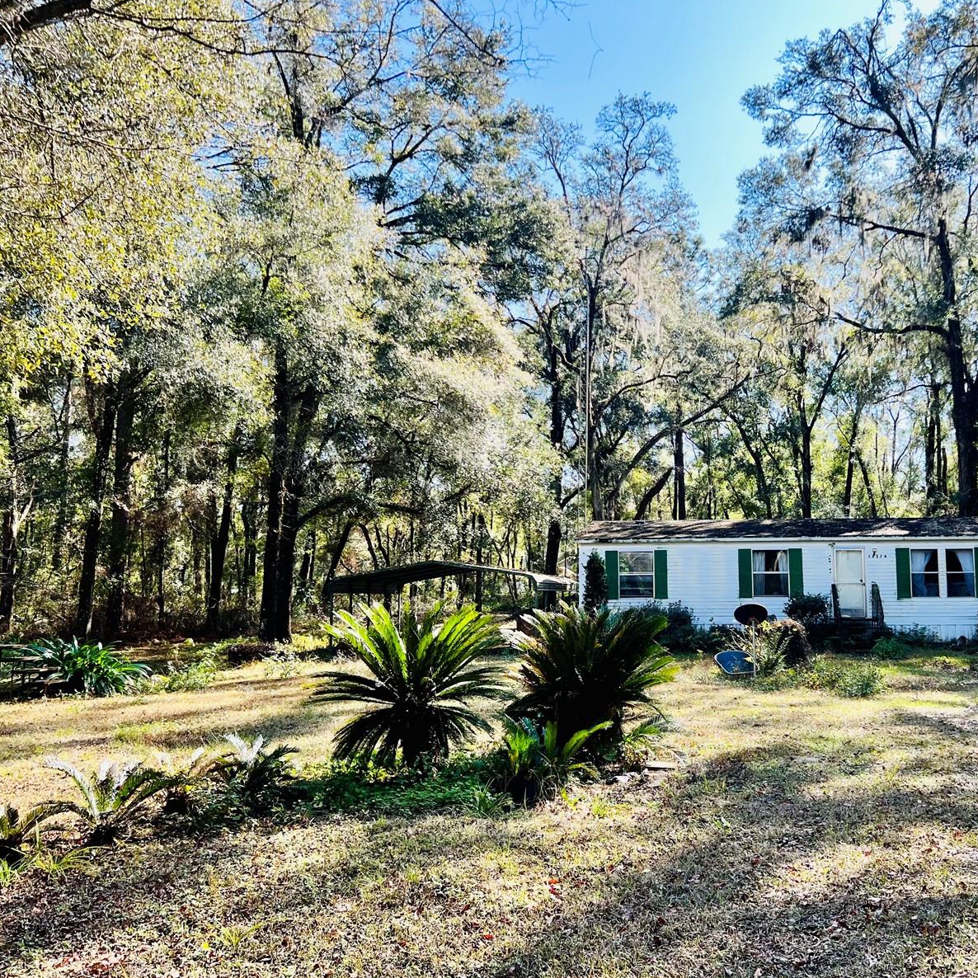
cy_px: 486
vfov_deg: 52.5
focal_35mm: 31
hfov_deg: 51.7
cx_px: 640
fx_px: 991
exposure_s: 1/853
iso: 50
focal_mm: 5.7
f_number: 1.5
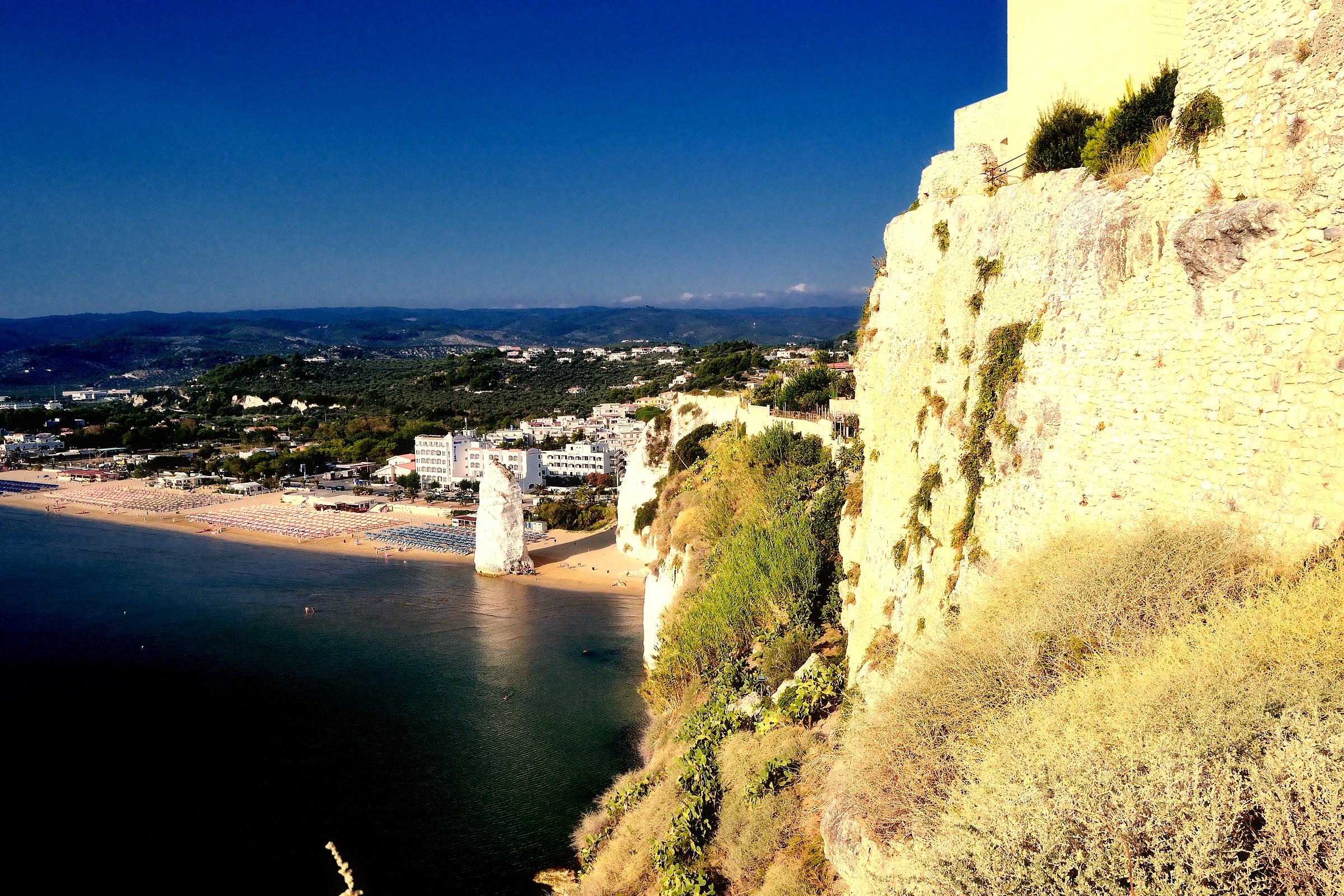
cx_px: 672
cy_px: 448
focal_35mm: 27
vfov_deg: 47.9
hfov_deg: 67.4
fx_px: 1008
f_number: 11
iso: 320
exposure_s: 1/500
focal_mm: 18
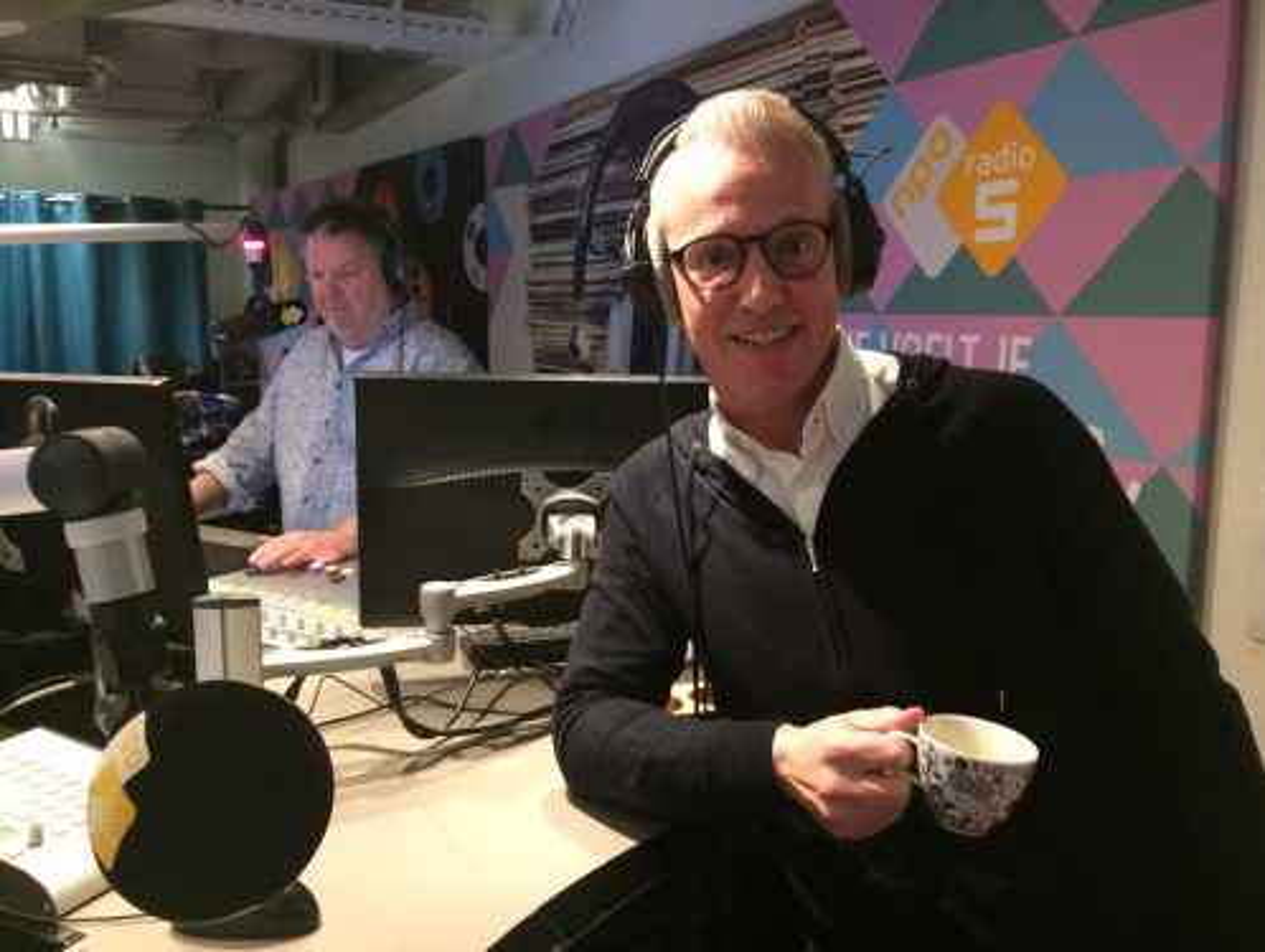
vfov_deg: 48.3
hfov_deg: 61.6
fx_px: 1061
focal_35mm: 29
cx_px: 632
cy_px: 476
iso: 400
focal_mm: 4.15
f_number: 2.2
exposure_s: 1/17
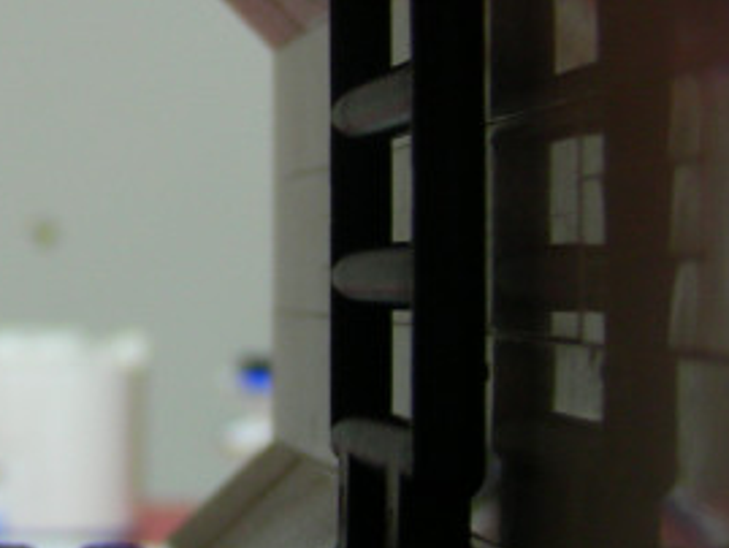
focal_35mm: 113
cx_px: -19
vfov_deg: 13.0
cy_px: 73
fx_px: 2381
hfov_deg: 17.0
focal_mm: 6.3
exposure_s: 1/5
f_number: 3.5
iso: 50
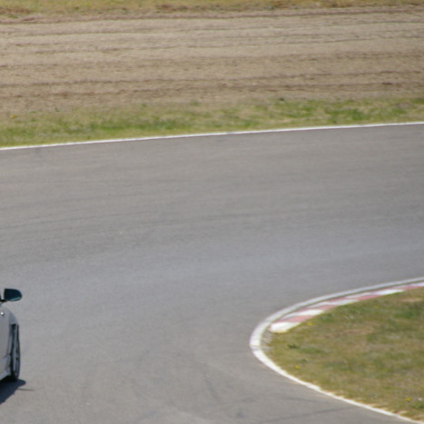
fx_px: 9687
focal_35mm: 699
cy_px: 280
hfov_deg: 2.5
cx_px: 7
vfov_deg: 2.5
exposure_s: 1/500
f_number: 9.5
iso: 200
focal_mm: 250
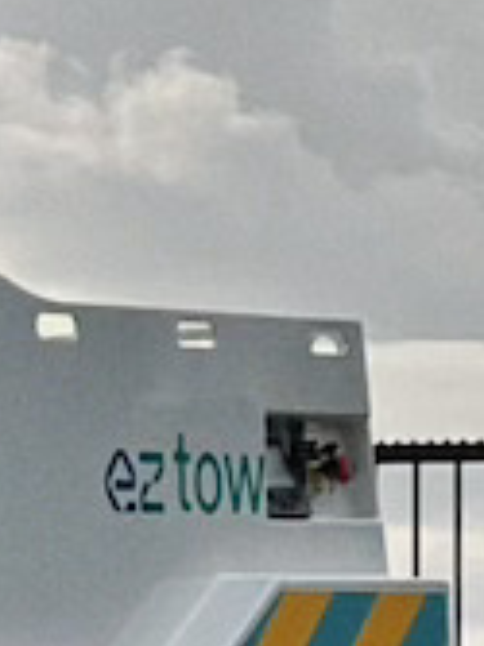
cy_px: 83
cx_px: -650
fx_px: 9203
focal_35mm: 493
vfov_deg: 4.0
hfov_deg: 3.0
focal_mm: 9
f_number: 2.8
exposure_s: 1/1193
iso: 32
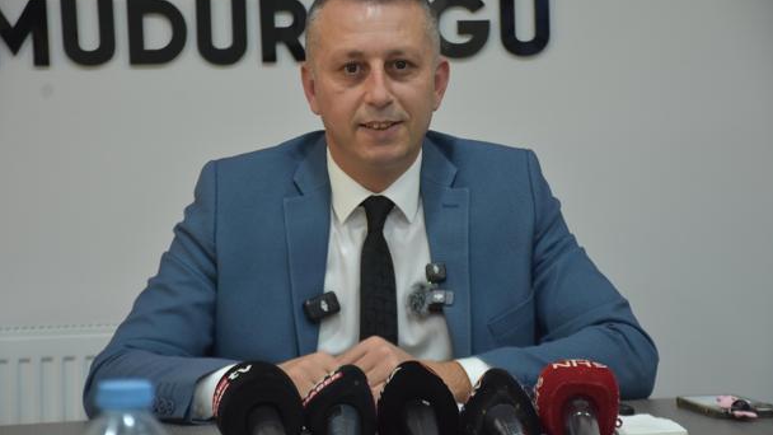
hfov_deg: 16.9
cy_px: 209
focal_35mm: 127
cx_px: 389
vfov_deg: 9.5
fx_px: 2603
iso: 800
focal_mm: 80
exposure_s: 1/60
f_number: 5.3
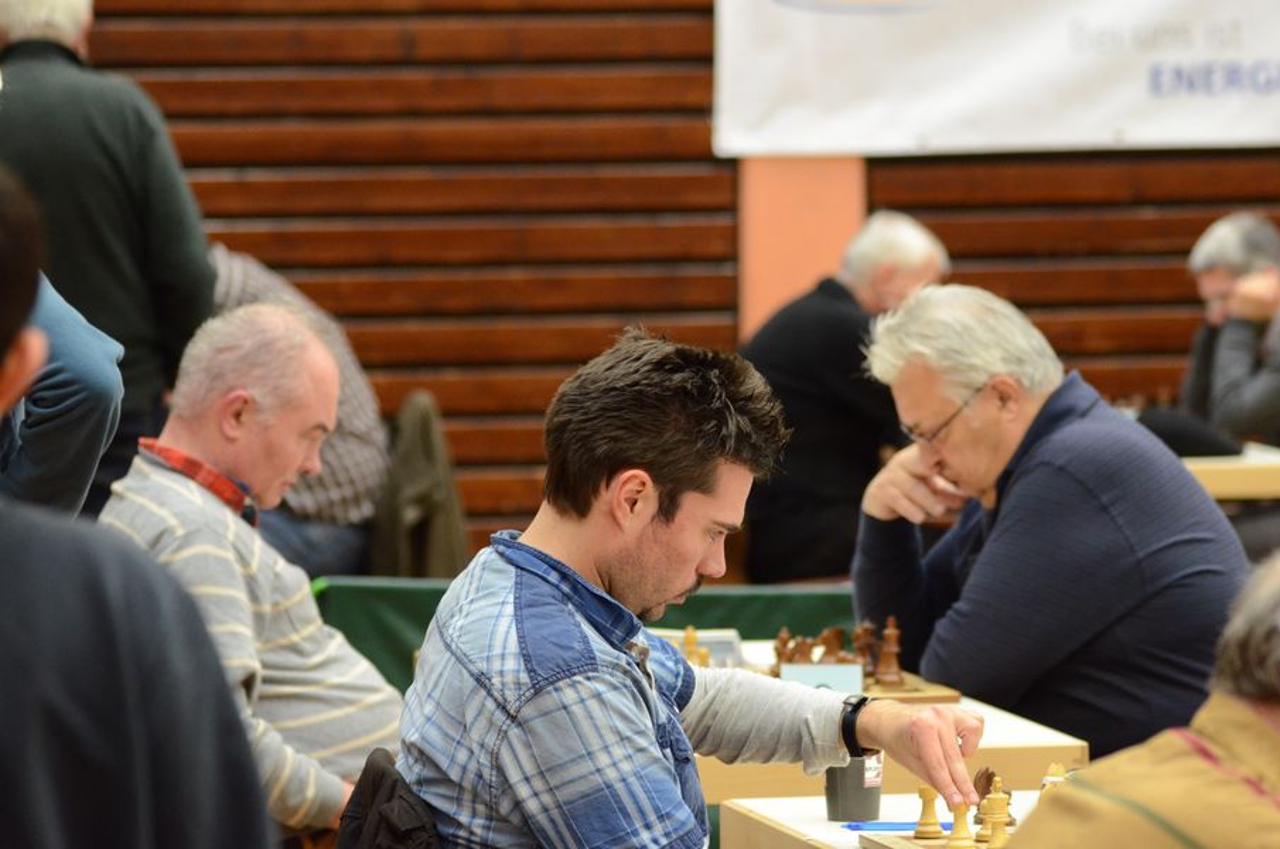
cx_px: 640
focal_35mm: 255
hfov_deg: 8.1
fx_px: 9051
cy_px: 424
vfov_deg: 5.4
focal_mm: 170
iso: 2500
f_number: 5
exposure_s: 1/60
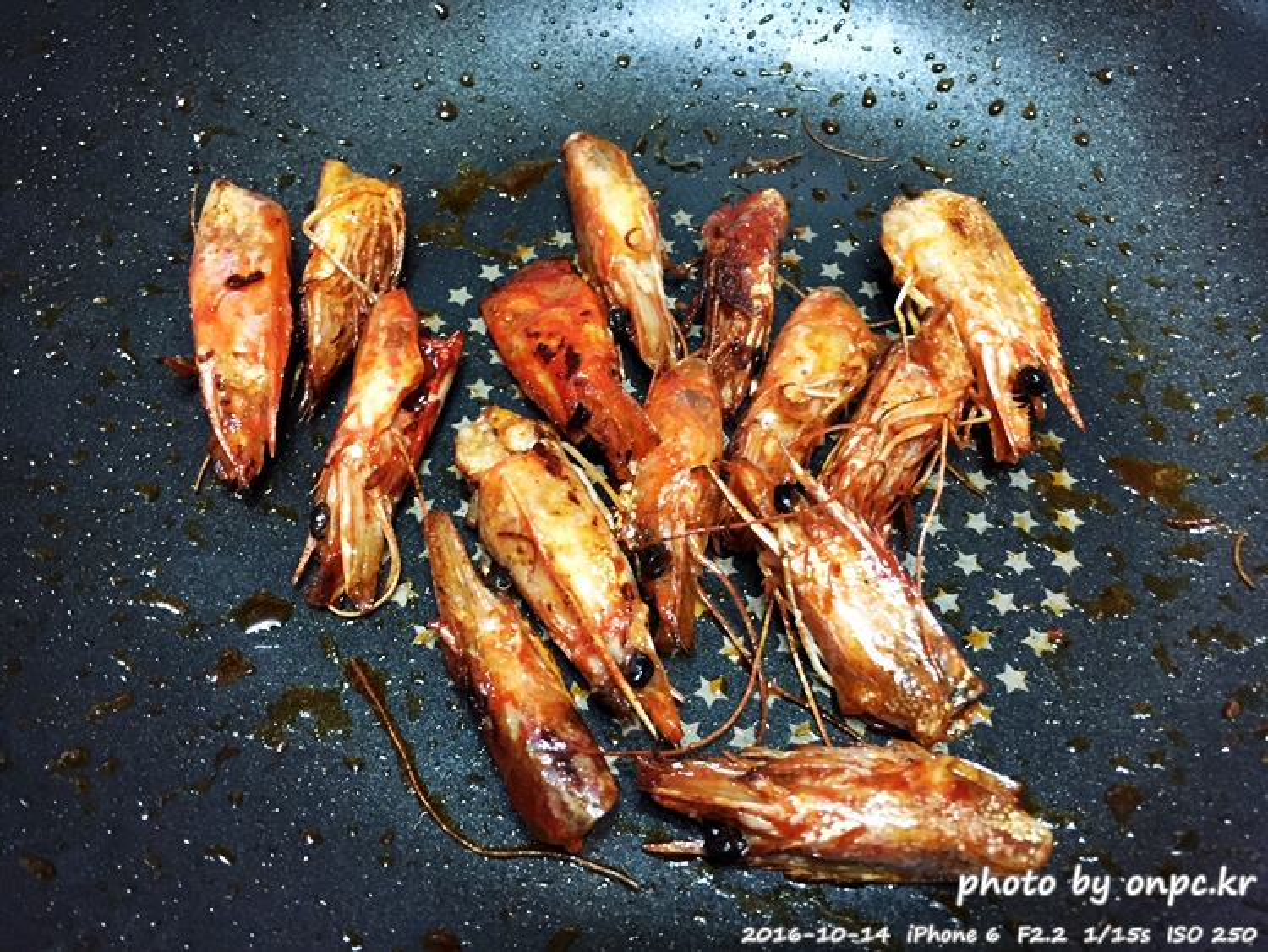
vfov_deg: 48.3
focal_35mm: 29
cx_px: 634
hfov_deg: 61.6
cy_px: 476
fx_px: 1063
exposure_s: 1/15
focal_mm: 4.15
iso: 250
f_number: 2.2
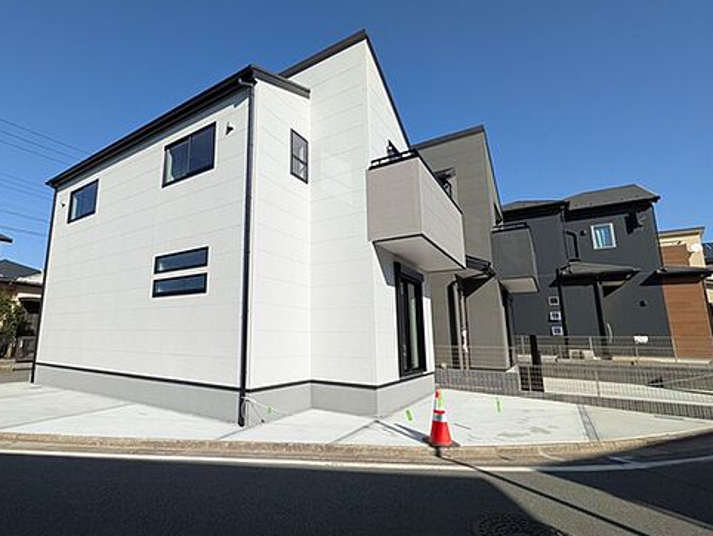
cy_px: 275
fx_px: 371
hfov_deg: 86.3
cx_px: 275
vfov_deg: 71.6
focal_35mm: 18
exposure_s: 1/2188
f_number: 2.2
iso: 55
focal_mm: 1.83
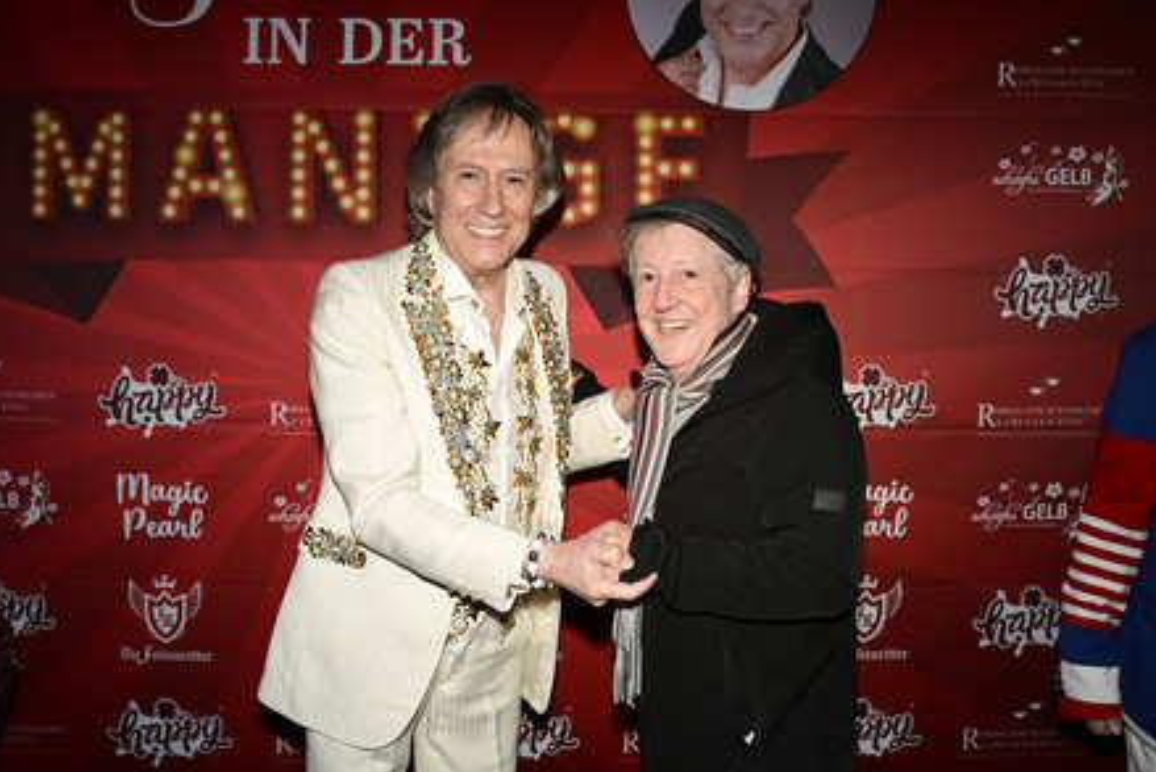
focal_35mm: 38
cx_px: 581
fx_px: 1221
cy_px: 393
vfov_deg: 35.1
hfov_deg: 50.7
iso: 3200
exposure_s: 1/125
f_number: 4.5
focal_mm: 37
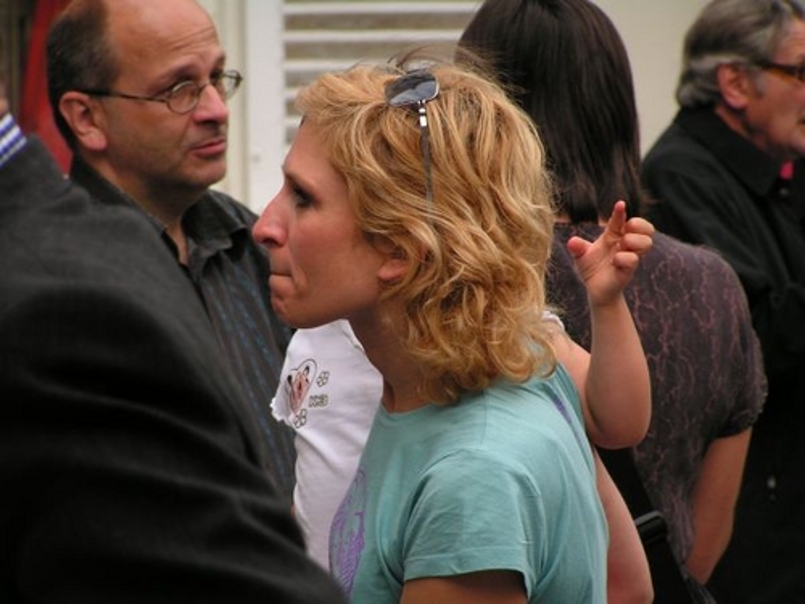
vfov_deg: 5.7
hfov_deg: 7.6
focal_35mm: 259
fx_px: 6023
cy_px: 302
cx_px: 402
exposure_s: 1/400
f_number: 3.2
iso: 50
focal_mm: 43
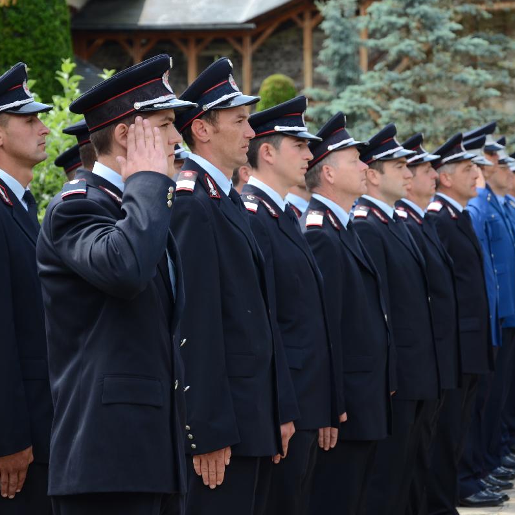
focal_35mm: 154
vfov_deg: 11.3
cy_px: 257
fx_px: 2592
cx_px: 290
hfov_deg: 11.3
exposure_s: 1/160
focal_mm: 80
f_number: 5.6
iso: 160
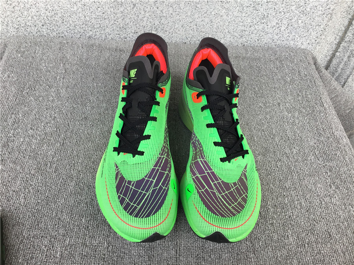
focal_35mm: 31
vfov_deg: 45.4
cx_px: 177
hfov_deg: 58.4
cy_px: 132
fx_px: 317
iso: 25
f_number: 2.4
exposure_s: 1/227
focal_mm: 3.3
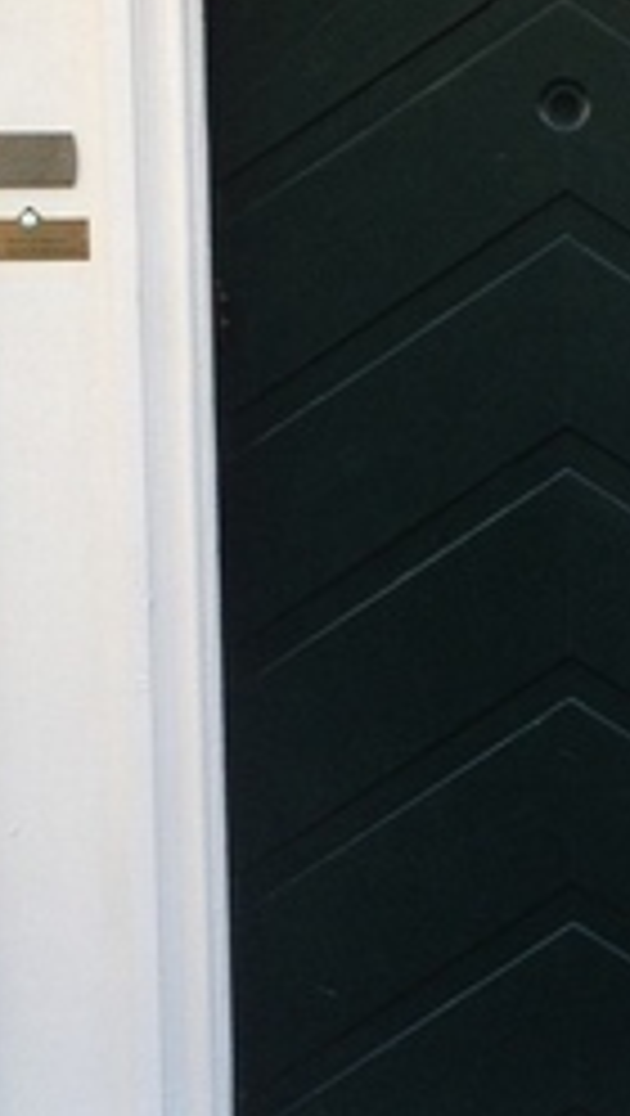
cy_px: 549
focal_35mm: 118
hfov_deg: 10.2
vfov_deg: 18.1
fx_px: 3495
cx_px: 662
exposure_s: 1/120
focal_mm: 4.28
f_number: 2.4
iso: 64
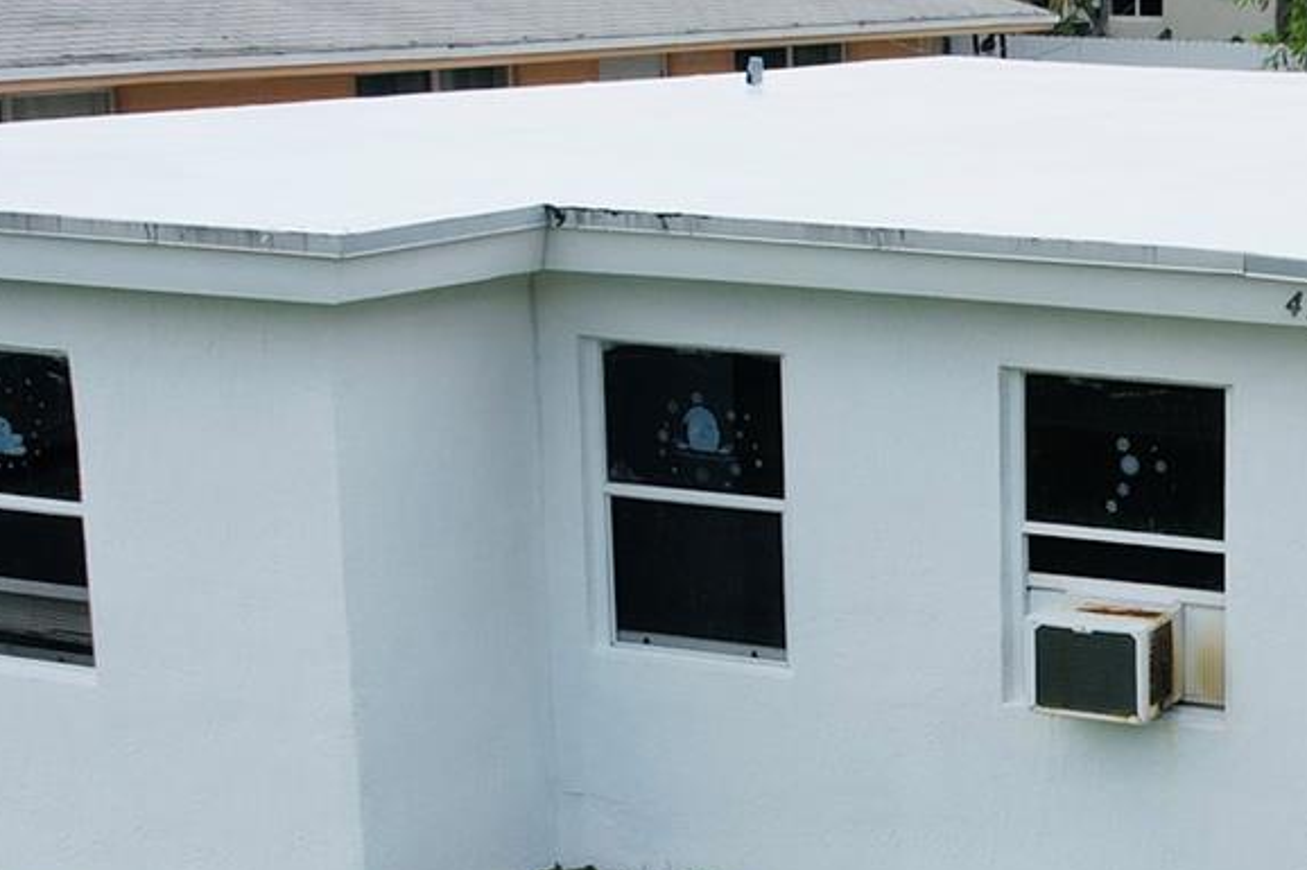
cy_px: 636
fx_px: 2831
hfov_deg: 24.5
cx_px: 1395
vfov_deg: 17.4
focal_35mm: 78
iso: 110
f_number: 2.8
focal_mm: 8.38
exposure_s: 1/1250
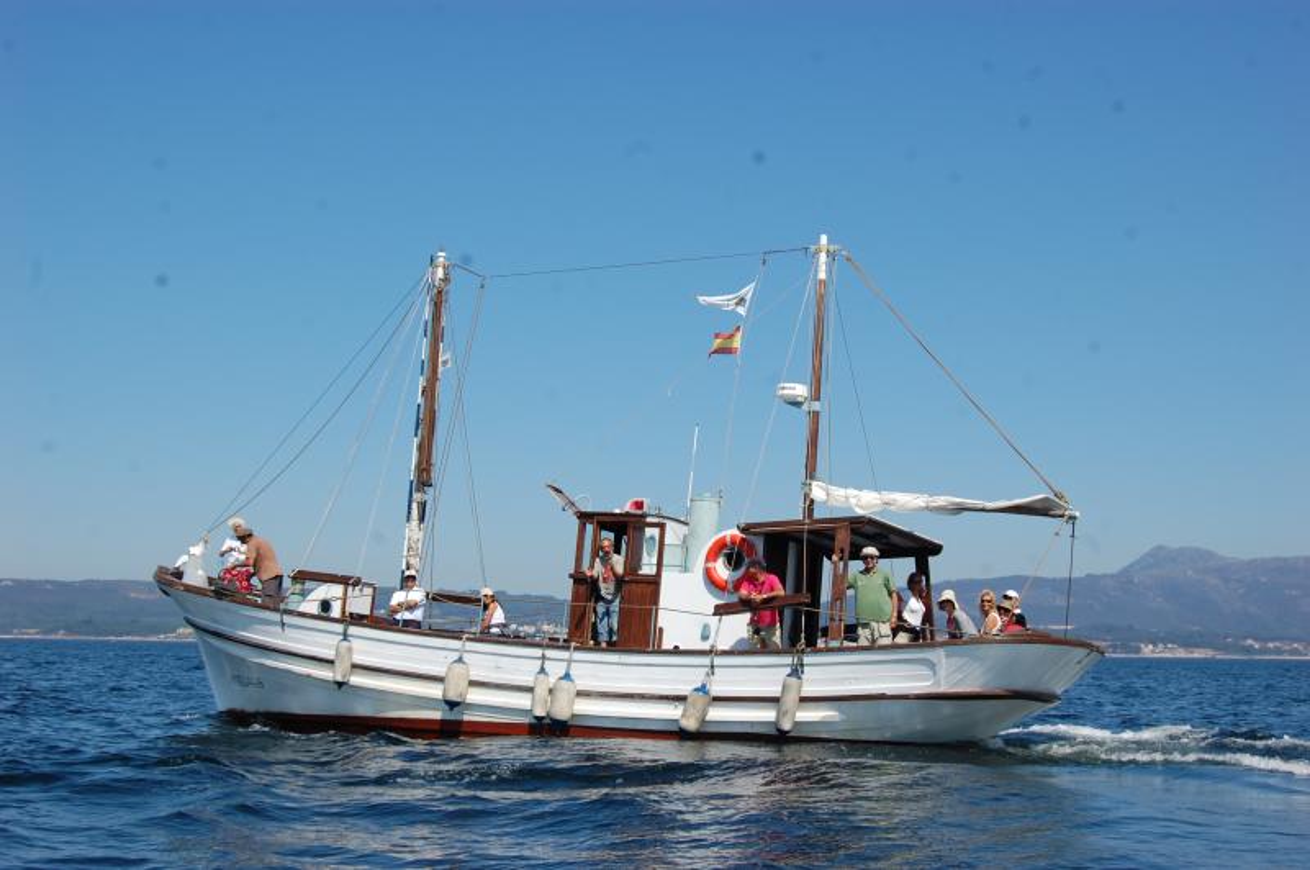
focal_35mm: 48
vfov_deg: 28.0
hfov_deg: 41.2
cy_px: 435
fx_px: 1744
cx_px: 655
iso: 200
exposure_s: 1/400
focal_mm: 32
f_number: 10
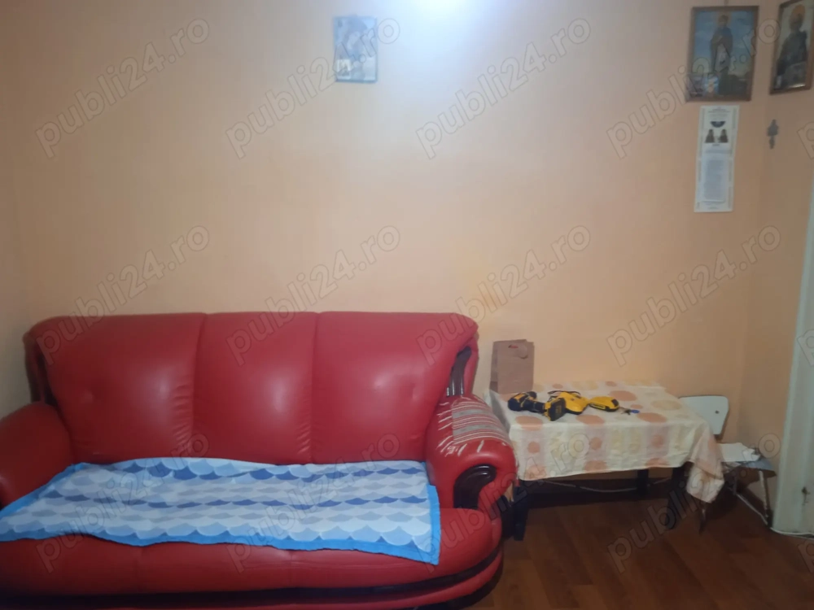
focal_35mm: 28
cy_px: 305
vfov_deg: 49.7
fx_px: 658
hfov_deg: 63.4
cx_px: 407
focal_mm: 3.43
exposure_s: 1/14.3
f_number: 2.2
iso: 864
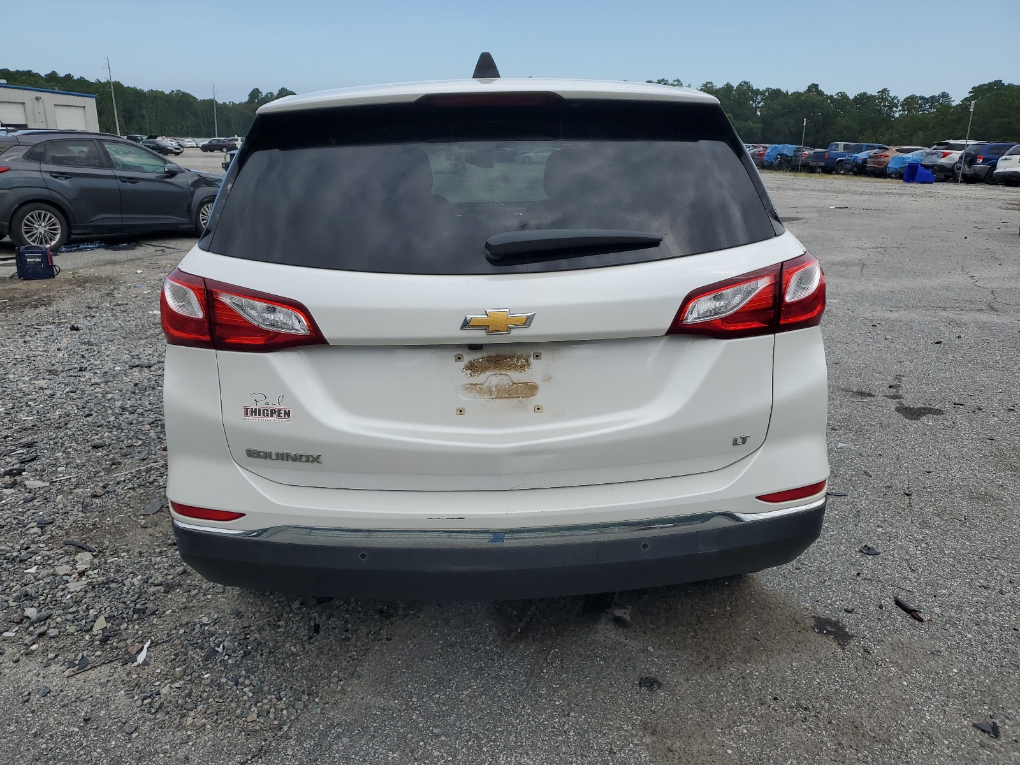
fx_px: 766
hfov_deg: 67.3
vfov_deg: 53.1
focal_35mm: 26
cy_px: 382
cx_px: 510
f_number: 1.5
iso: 50
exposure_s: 1/2500
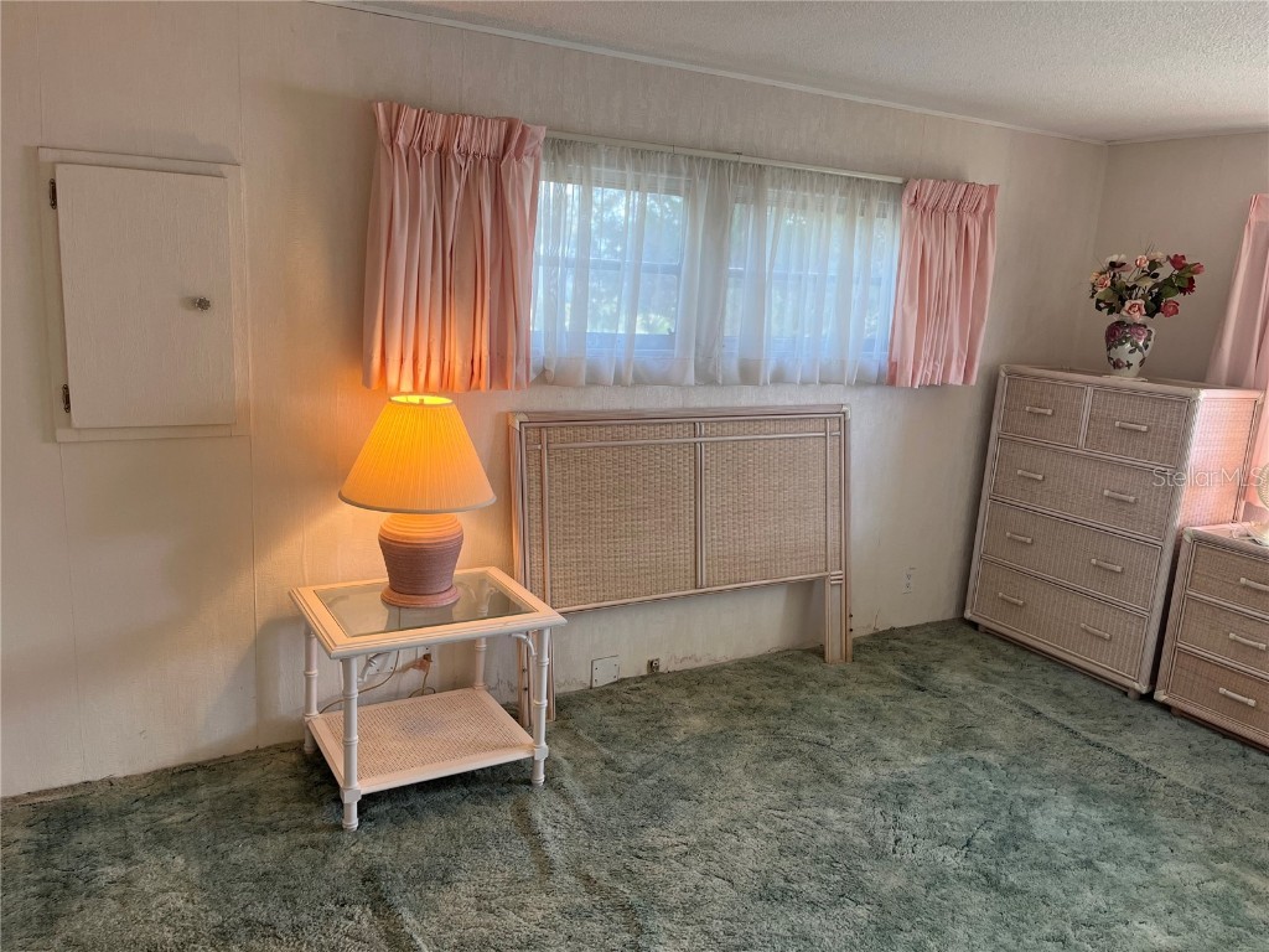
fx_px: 953
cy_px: 476
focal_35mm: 26
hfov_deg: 67.3
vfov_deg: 53.1
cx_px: 634
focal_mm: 5.1
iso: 80
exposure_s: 1/120
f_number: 1.6
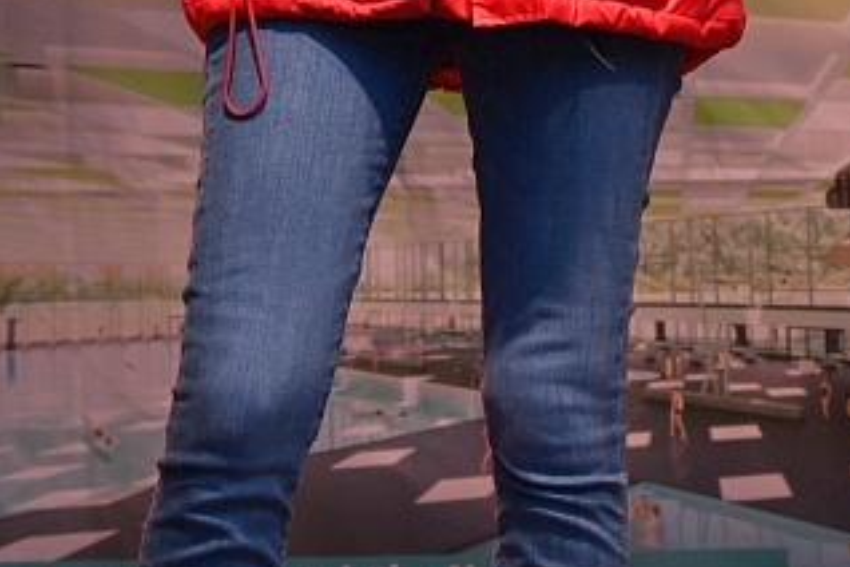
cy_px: -284
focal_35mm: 264
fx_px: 6233
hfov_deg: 7.8
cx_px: 671
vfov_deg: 5.2
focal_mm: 56
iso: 400
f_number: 5.6
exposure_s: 1/50
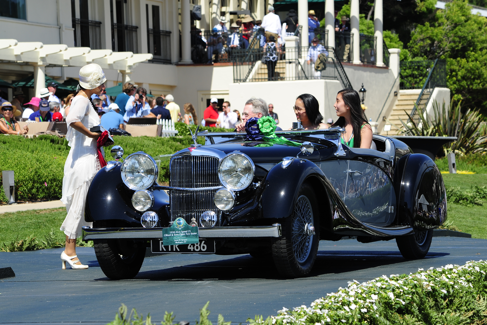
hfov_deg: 12.5
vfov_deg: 8.4
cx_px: 251
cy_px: 170
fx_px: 2218
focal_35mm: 164
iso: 320
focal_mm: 155
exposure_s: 1/500
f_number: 11
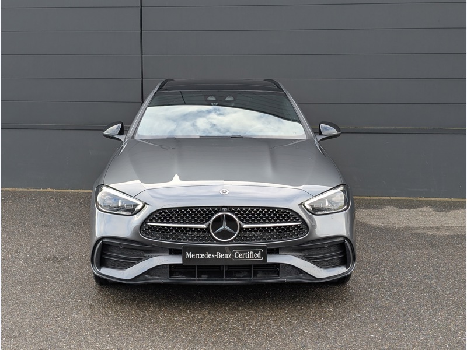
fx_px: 661
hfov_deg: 38.9
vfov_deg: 29.7
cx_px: 234
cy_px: 175
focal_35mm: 49
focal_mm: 6.9
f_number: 1.68
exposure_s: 1/224
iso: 26
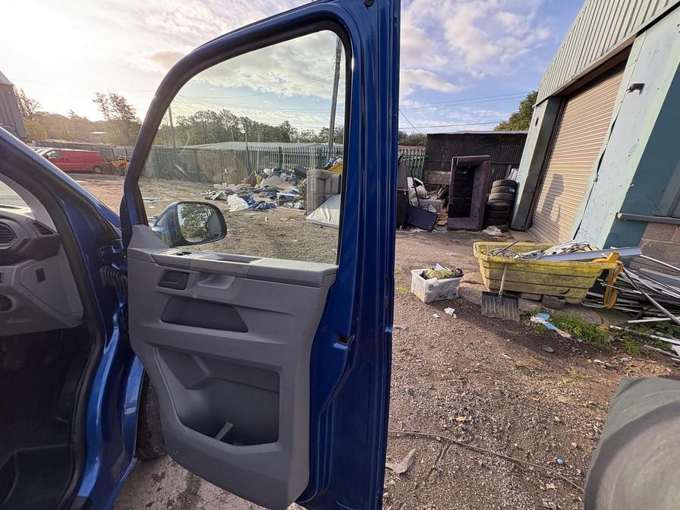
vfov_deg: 85.7
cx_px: 340
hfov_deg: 102.1
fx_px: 275
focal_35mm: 14
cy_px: 255
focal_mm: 2.22
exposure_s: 1/268
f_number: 2.2
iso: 50
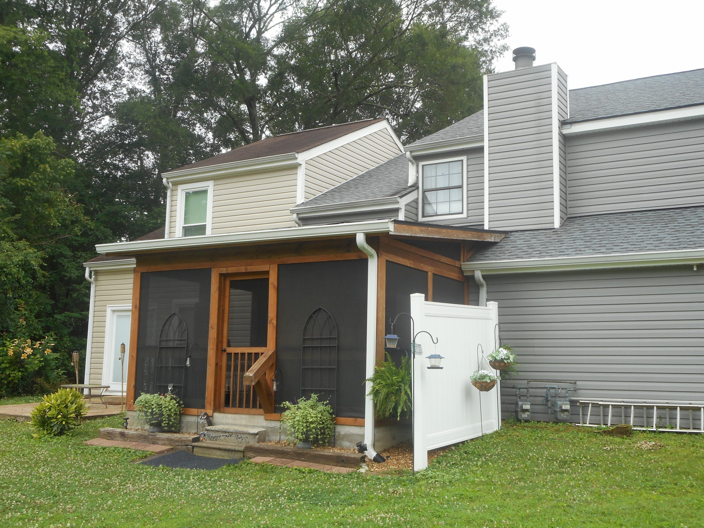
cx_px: 352
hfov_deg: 47.9
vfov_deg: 36.8
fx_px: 793
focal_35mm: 39
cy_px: 264
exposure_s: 1/80
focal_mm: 6.9
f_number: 4.5
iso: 80
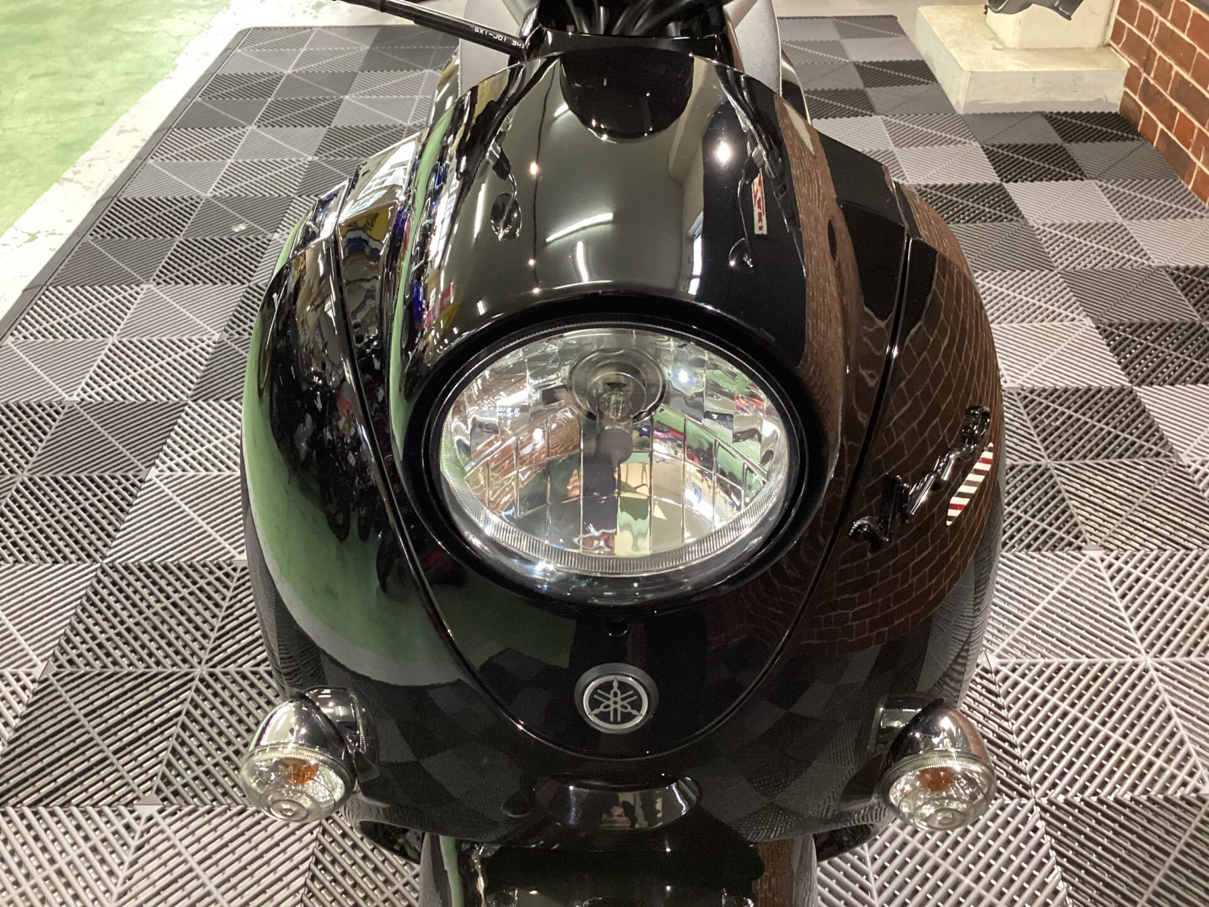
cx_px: 604
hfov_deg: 58.4
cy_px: 454
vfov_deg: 45.4
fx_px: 1083
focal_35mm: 31
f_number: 2.4
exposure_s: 1/30
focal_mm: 3.3
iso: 320
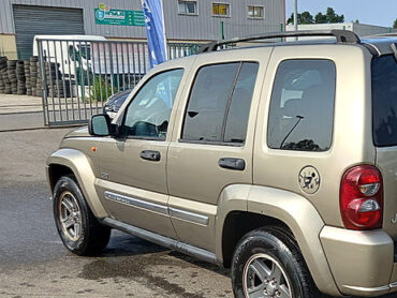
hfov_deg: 34.6
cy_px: 197
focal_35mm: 54
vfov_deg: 26.9
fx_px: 620
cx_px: 310
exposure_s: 1/384
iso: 25
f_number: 2
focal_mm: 4.6
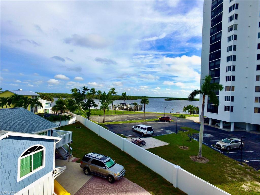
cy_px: 98
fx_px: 150
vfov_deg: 66.0
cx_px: 130
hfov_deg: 81.7
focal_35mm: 20
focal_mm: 3.61
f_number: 2.8
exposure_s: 1/752
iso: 100
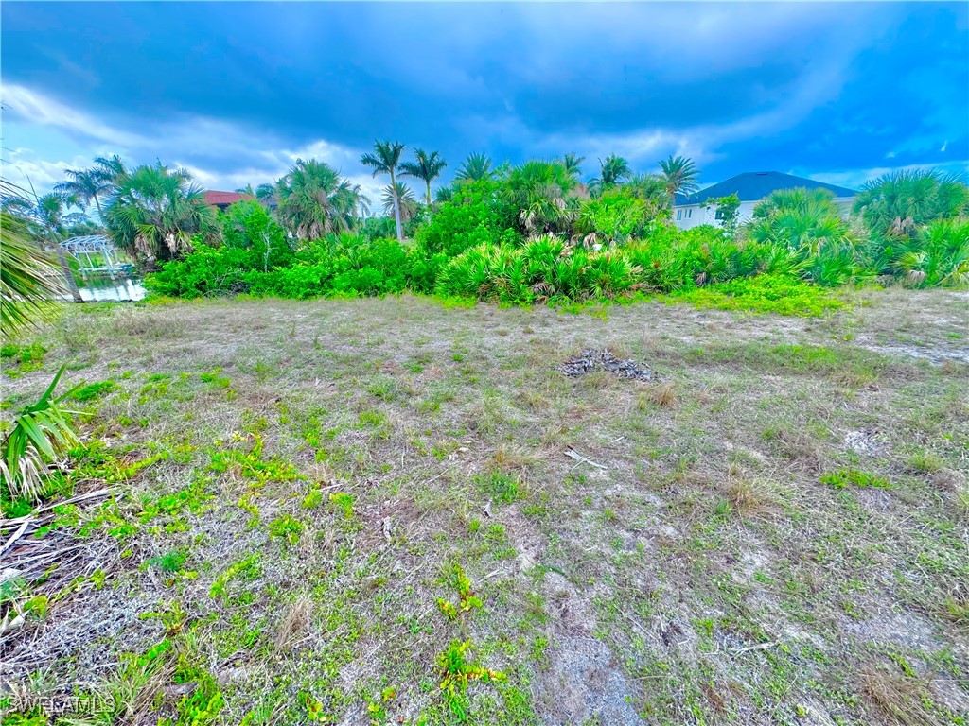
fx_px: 392
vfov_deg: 85.7
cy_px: 363
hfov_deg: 102.1
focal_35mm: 14
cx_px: 484
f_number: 2.2
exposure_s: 1/308
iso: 40
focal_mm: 2.22
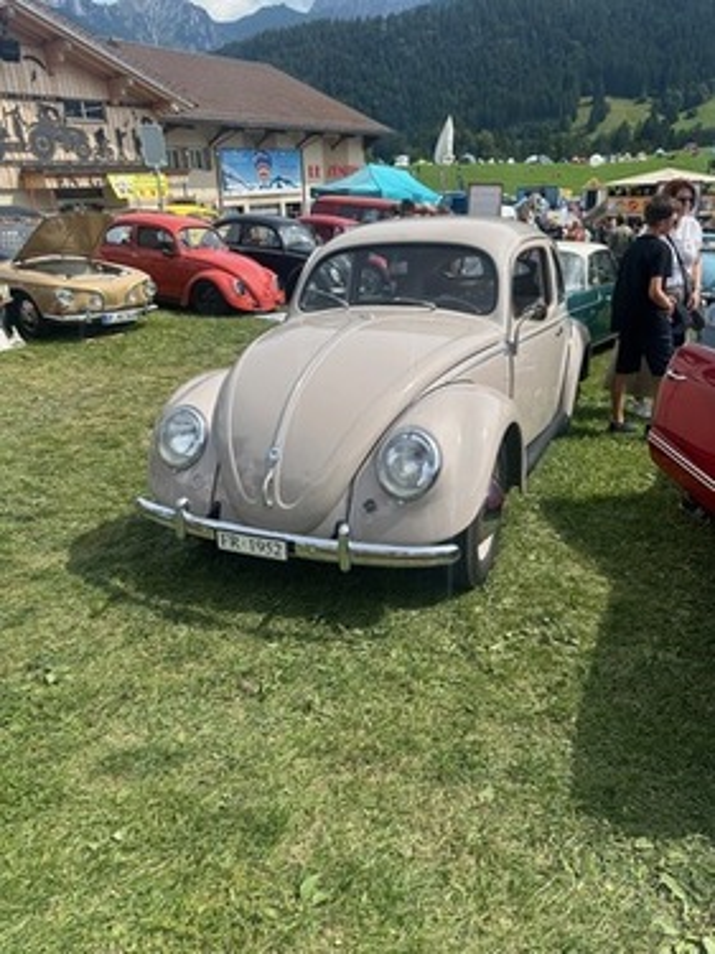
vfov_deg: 71.6
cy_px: 477
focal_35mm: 24
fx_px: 661
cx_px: 358
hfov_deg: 56.8
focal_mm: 6.86
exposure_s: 1/3861
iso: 80
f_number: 1.78
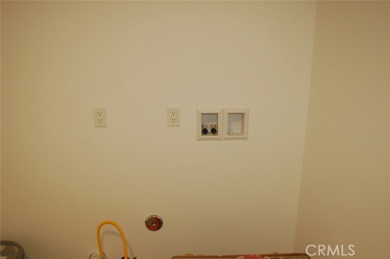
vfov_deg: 43.5
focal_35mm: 30
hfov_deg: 62.0
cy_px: 130
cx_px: 195
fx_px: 325
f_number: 3.8
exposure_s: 1/60
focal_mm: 20
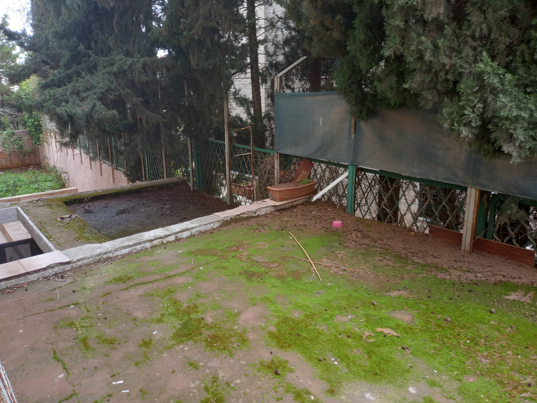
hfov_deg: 67.3
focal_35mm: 26
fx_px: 403
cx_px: 262
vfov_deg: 53.1
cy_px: 196
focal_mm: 4.6
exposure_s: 1/60
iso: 40
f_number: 2
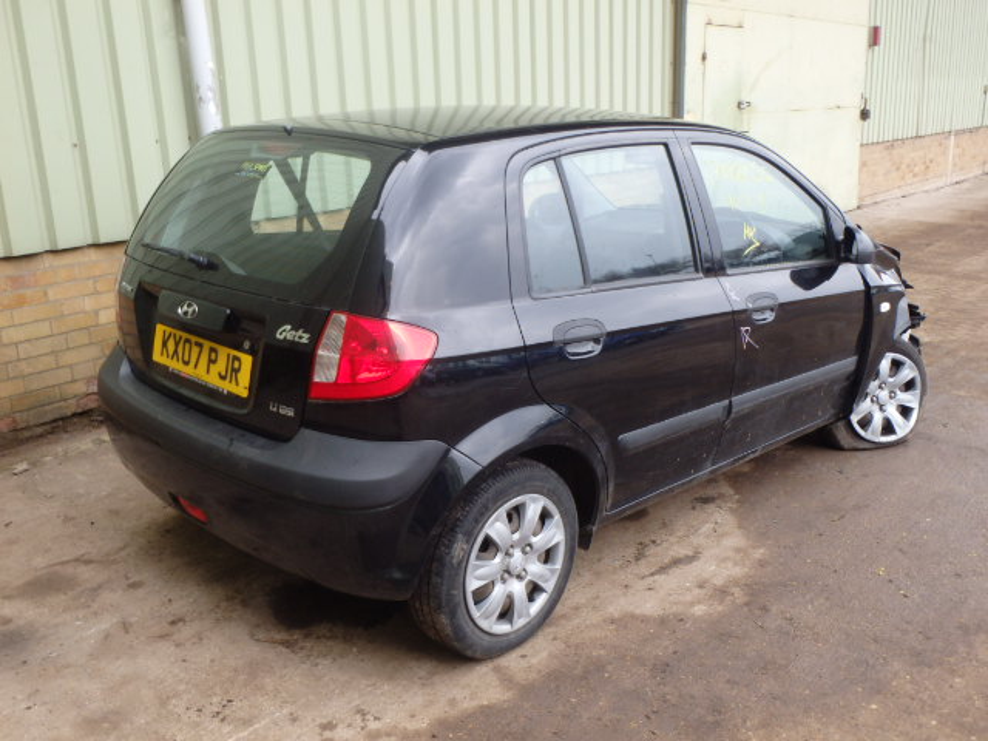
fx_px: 970
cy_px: 370
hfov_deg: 54.0
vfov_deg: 41.8
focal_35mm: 34
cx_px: 494
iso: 200
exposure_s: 1/50
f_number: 4.4
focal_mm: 6.1
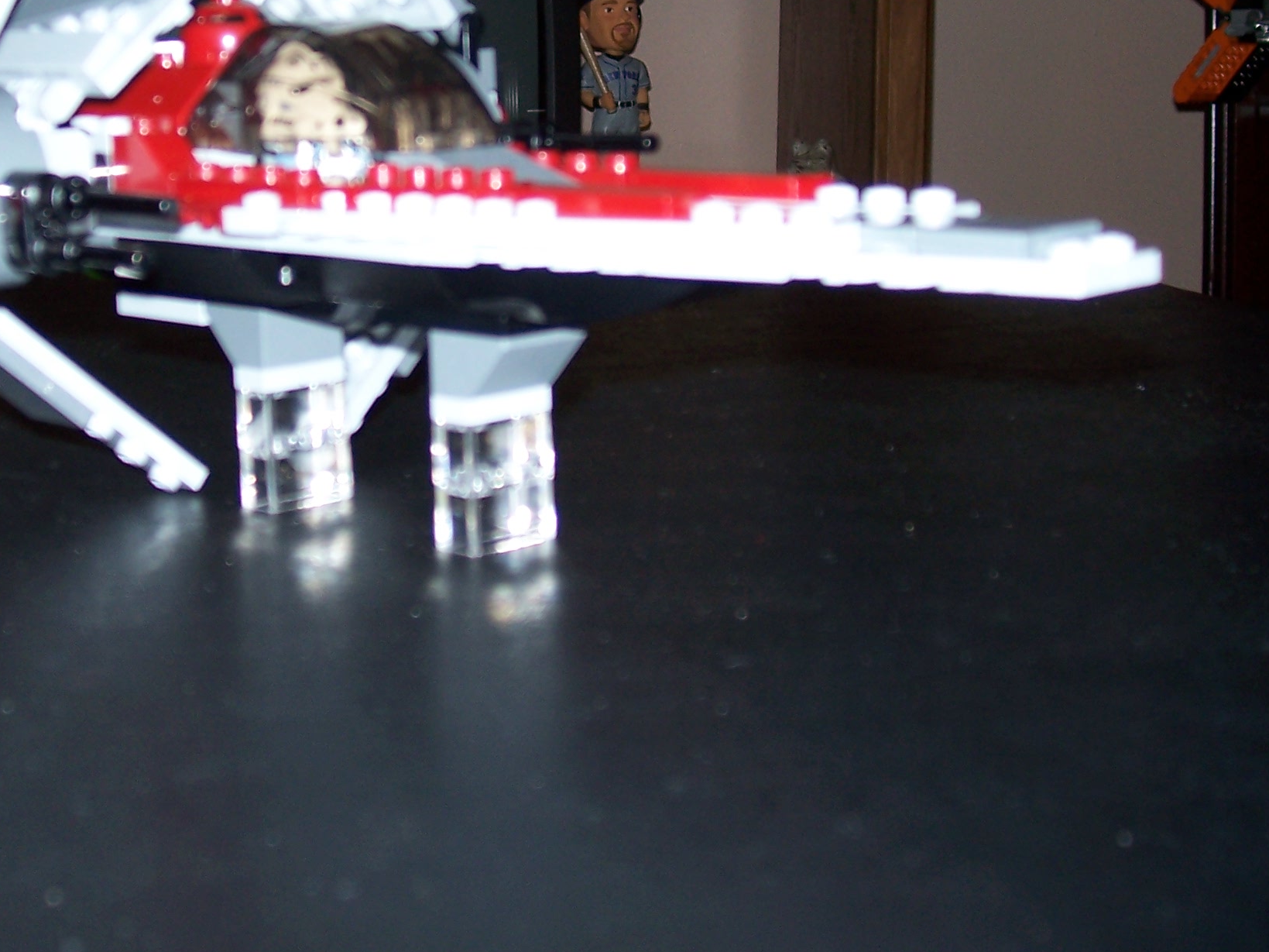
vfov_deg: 22.0
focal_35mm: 66
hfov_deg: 29.2
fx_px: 2419
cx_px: 417
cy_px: 204
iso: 80
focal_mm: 7
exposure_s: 1/60
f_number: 3
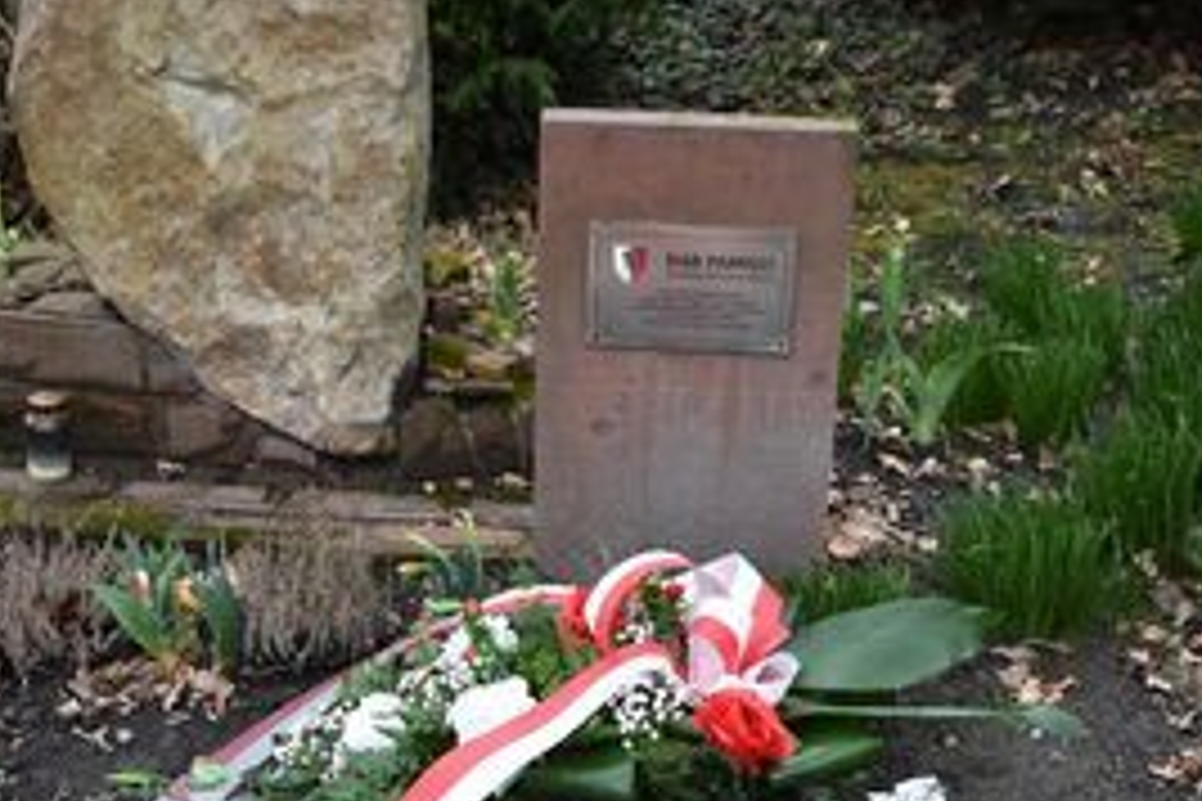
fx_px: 2130
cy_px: 594
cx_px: 558
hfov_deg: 31.5
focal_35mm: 64
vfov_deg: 21.1
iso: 400
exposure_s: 1/100
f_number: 5
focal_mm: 27
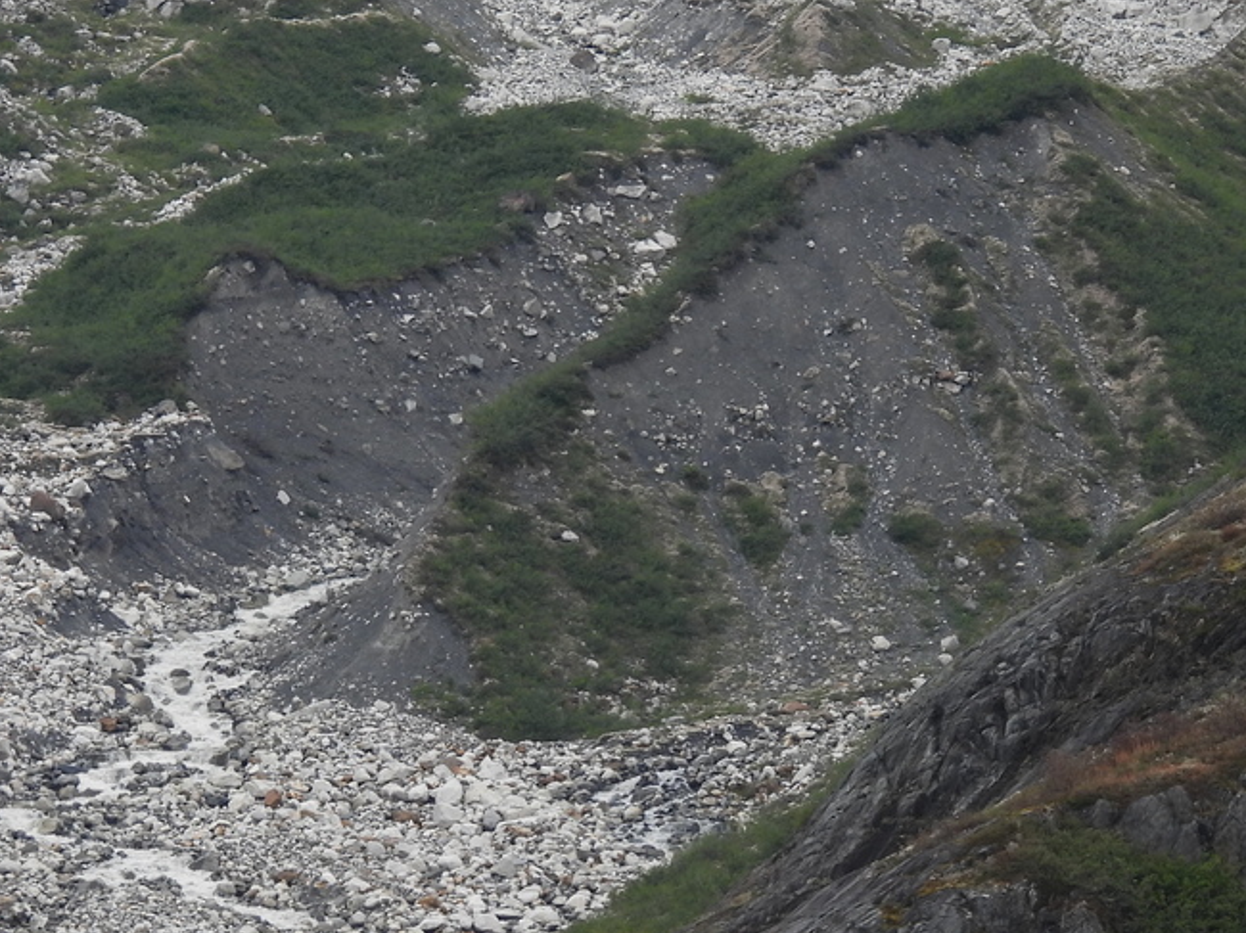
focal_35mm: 591
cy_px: 548
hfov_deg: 3.4
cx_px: 249
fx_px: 21265
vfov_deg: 2.5
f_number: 5
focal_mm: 53.5
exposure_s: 1/250
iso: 100
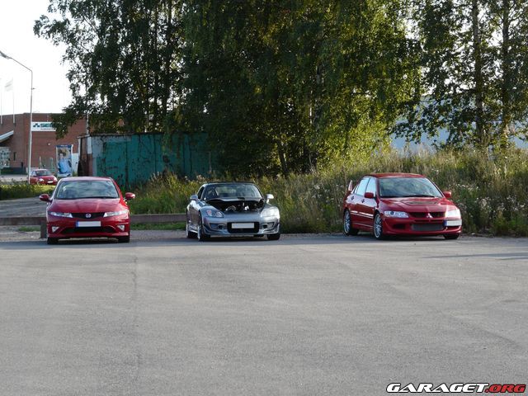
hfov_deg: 18.0
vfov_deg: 13.6
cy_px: 198
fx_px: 1663
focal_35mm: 109
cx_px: 264
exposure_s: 1/200
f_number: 3.6
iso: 100
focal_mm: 18
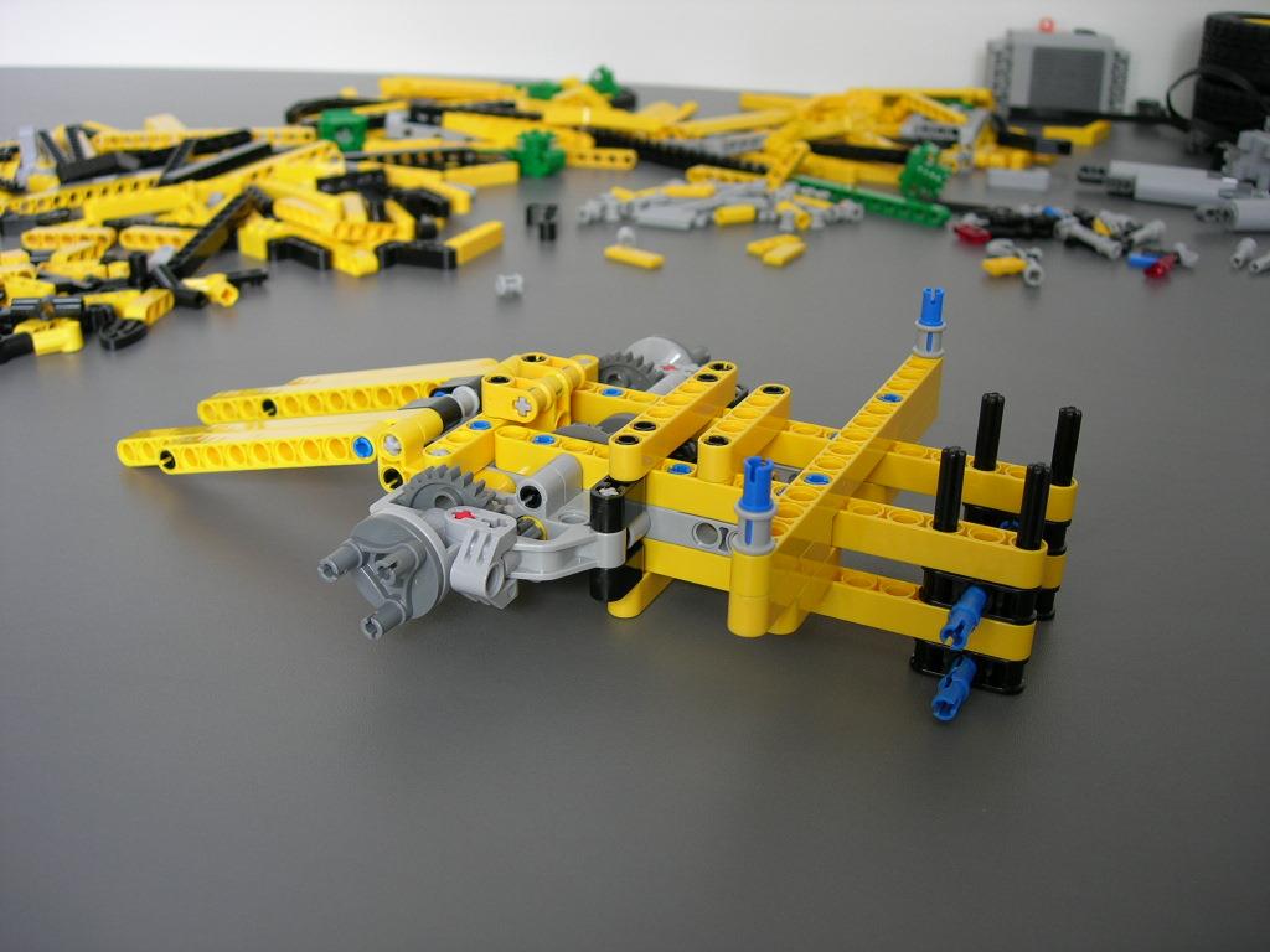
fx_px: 1394
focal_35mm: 38
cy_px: 476
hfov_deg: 49.0
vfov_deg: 37.7
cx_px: 635
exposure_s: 1/11.5
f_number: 2.8
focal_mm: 7.8
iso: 64
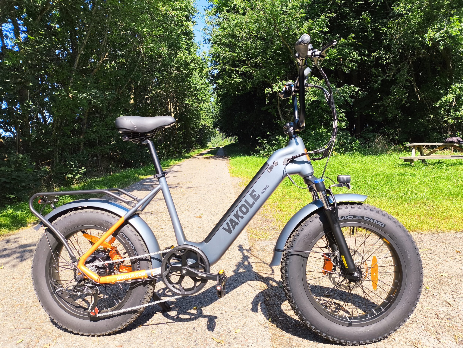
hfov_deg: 67.3
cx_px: 237
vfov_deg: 53.1
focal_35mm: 26
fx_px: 348
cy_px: 173
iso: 50
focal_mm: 4.71
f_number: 1.7
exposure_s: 1/527
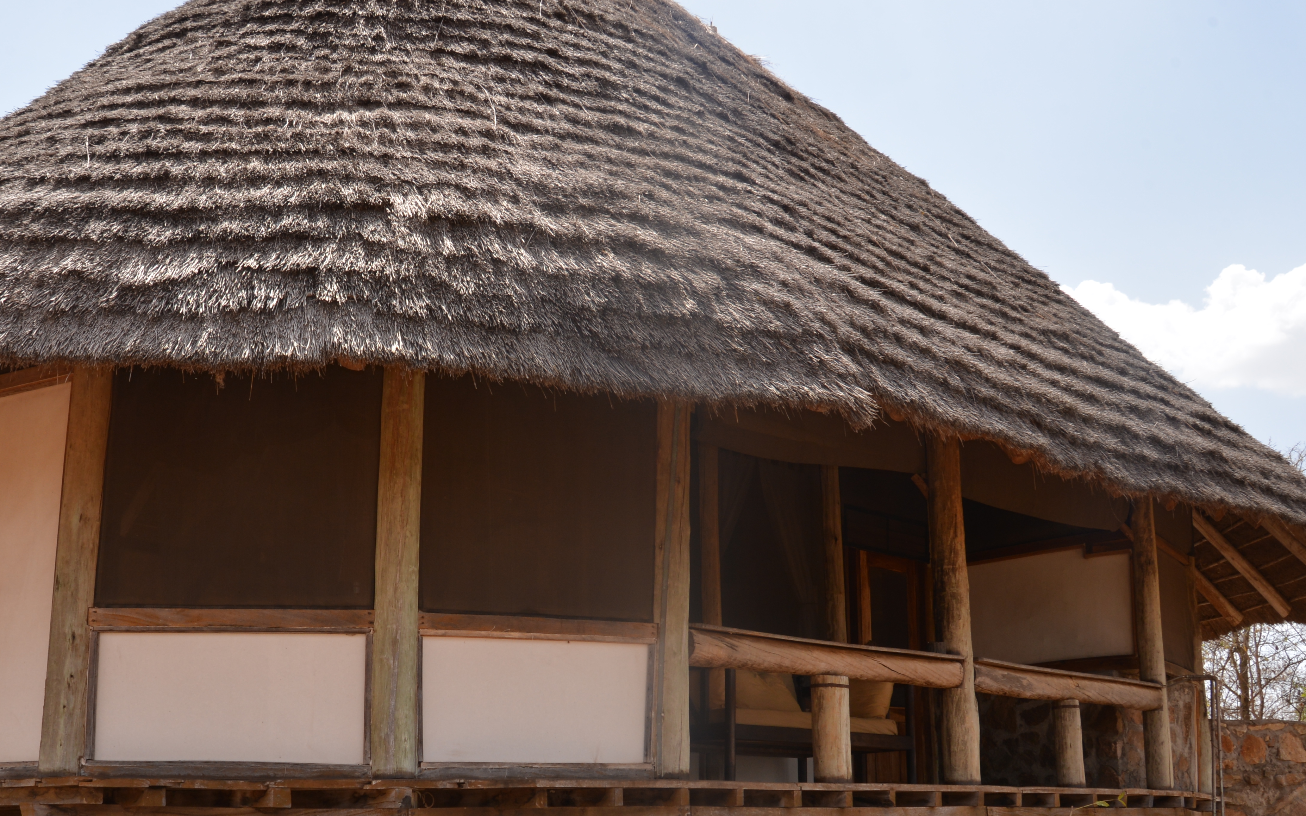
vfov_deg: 29.5
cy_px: 596
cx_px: 504
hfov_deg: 45.9
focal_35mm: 43
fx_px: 1530
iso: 250
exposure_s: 1/200
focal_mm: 26
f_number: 13
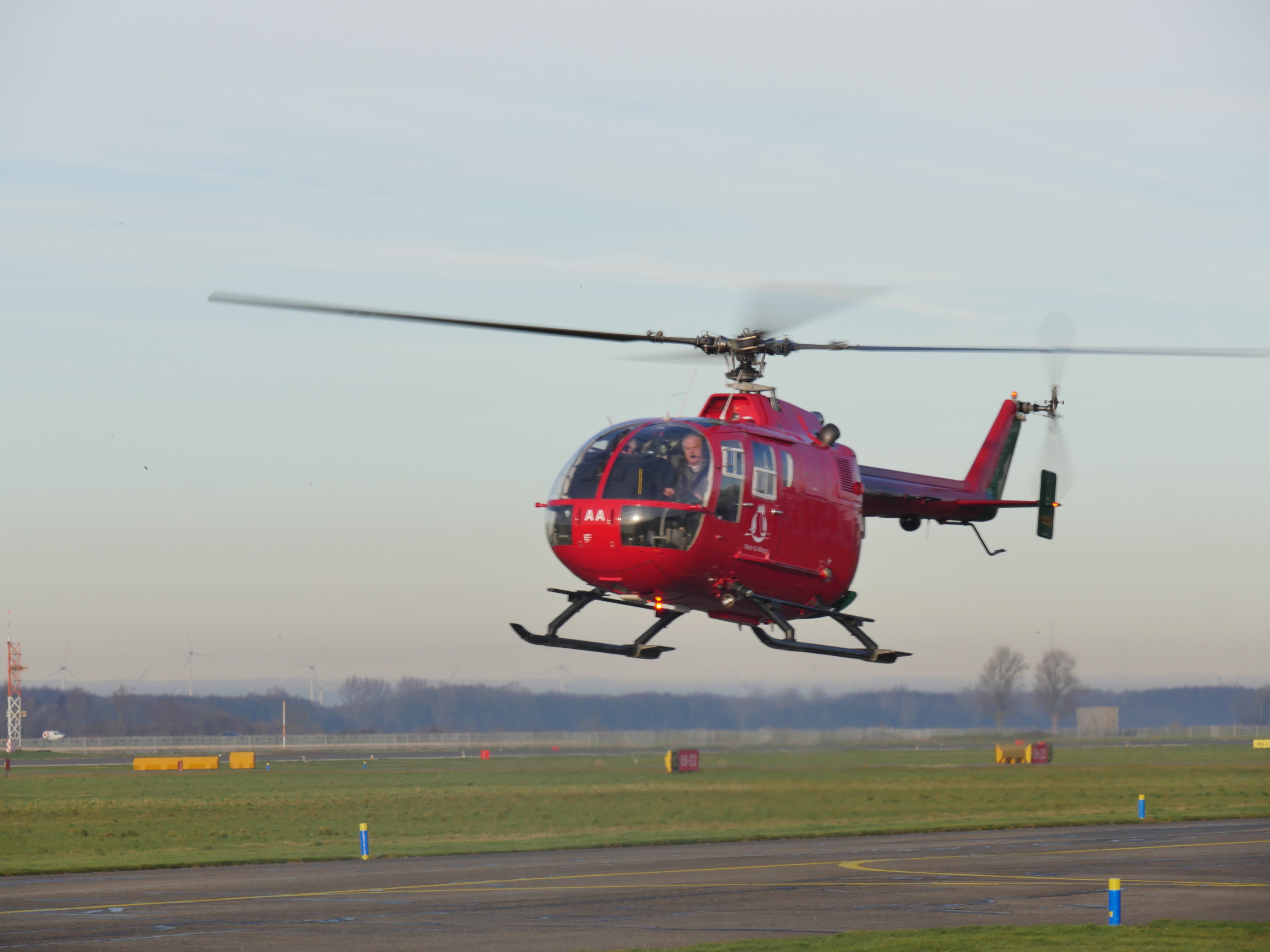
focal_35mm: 204
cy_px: 476
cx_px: 635
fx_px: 7484
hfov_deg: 9.7
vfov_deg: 7.3
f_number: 10
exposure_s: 1/160
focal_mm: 102
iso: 200
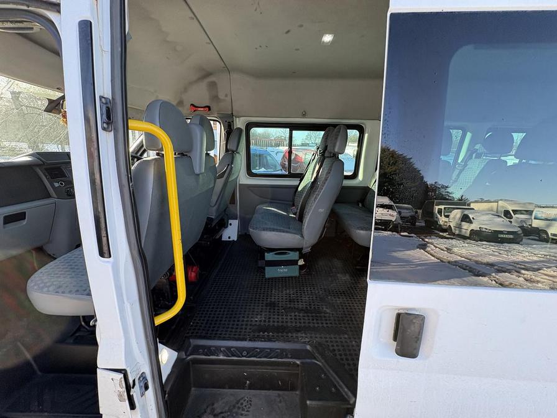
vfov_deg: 85.7
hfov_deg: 102.1
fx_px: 225
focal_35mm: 14
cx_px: 278
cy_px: 209
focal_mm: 2.22
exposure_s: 1/137
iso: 64
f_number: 2.2
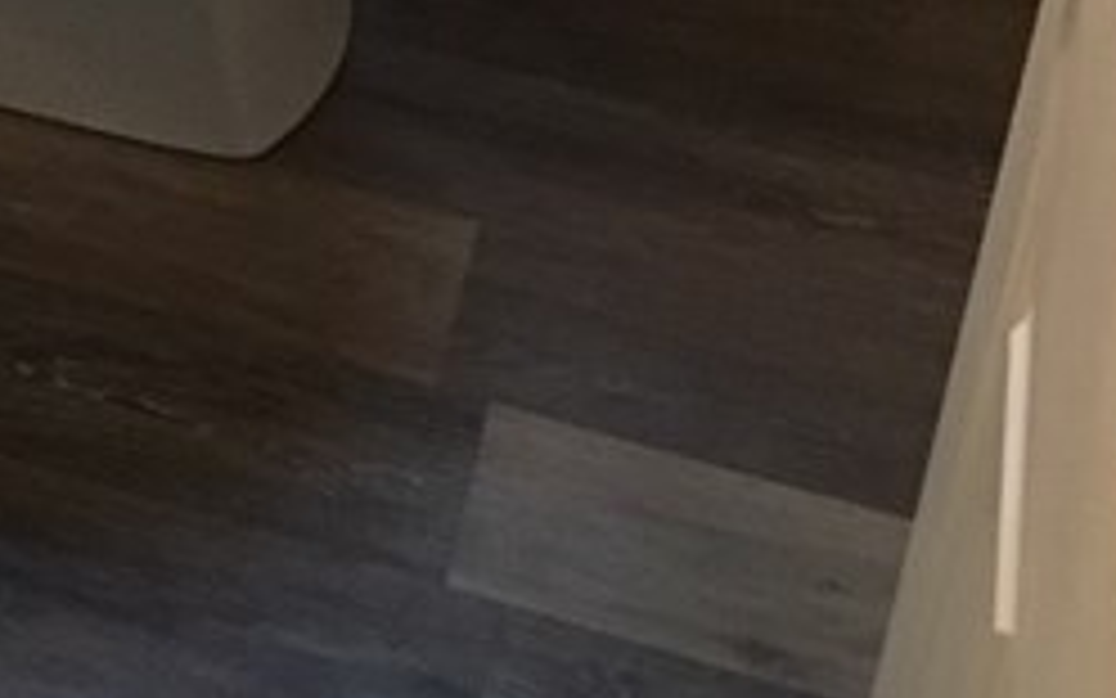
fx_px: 3863
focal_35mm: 127
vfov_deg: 9.6
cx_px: -400
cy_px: -730
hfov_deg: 15.5
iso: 125
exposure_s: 1/30
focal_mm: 4.15
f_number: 2.2
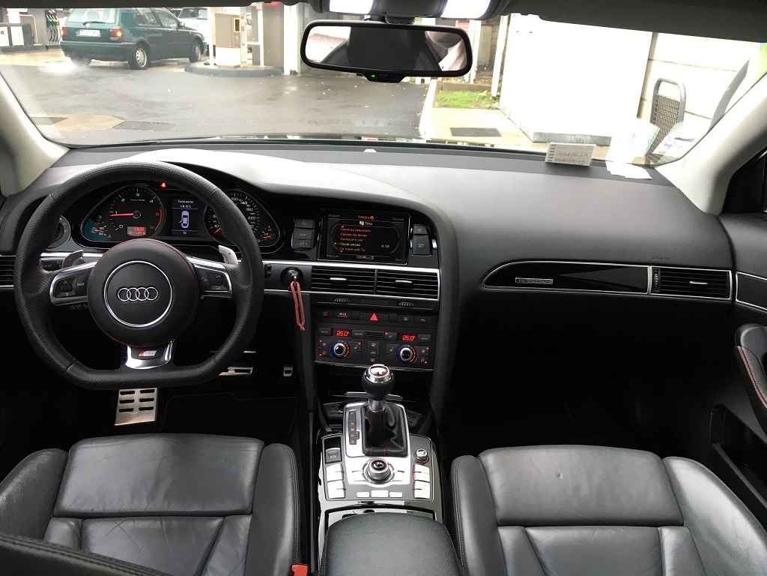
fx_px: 643
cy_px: 288
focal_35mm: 29
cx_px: 384
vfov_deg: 48.2
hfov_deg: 61.7
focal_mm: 4.15
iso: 80
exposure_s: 1/33
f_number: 2.2
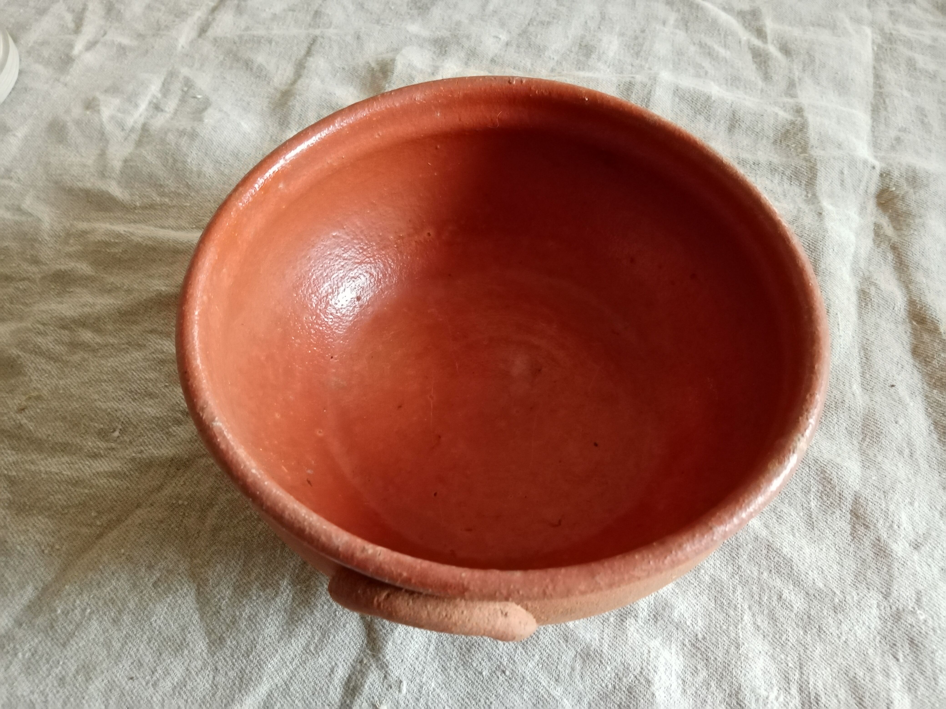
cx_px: 473
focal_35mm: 26
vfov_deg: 53.1
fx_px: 711
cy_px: 354
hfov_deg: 67.3
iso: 704
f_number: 1.8
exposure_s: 1/25
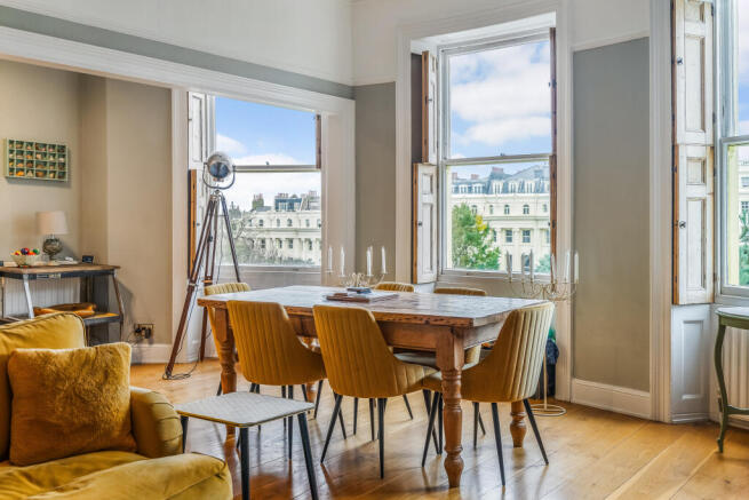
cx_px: 374
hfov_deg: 55.8
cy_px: 250
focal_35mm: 34
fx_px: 707
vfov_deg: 38.9
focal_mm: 34
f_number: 5
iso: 500
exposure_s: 1/10
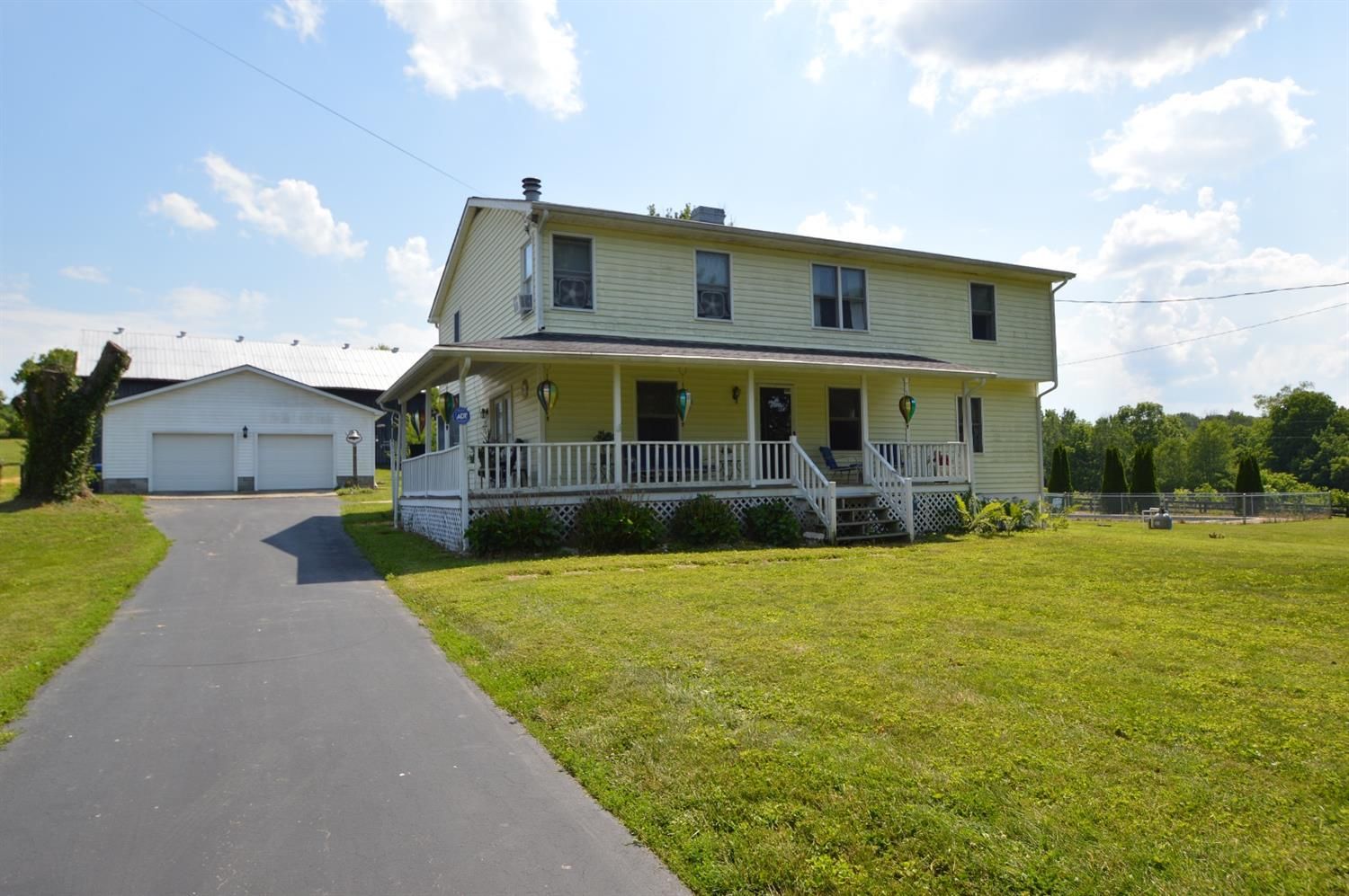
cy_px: 448
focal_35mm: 21
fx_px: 786
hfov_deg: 81.3
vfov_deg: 59.4
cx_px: 674
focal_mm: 14
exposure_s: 1/250
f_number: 8
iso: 100
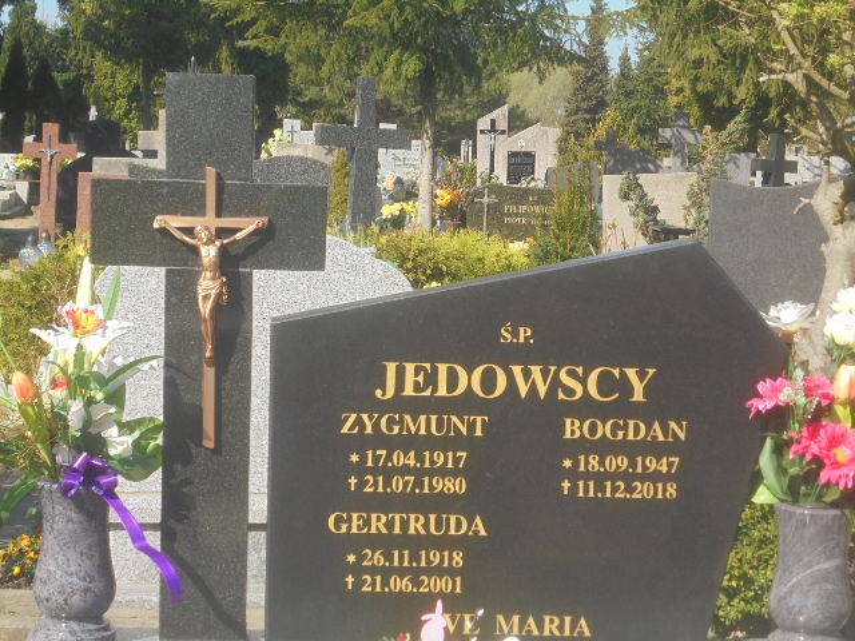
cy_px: 320
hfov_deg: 23.6
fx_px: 2050
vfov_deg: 17.8
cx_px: 428
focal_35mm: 83
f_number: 6.7
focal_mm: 14.9
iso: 100
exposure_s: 1/200
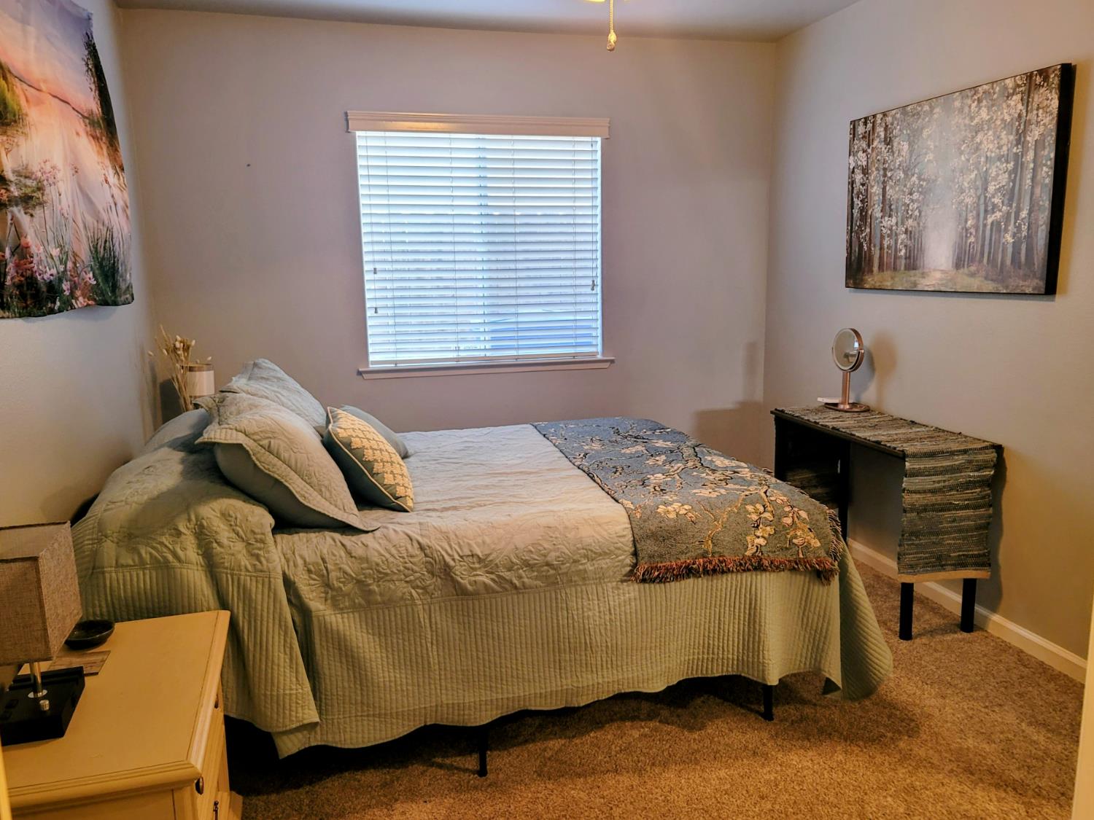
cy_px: 410
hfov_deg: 69.4
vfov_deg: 54.9
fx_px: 790
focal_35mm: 25
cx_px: 547
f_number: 1.8
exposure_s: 1/40
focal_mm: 7
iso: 200
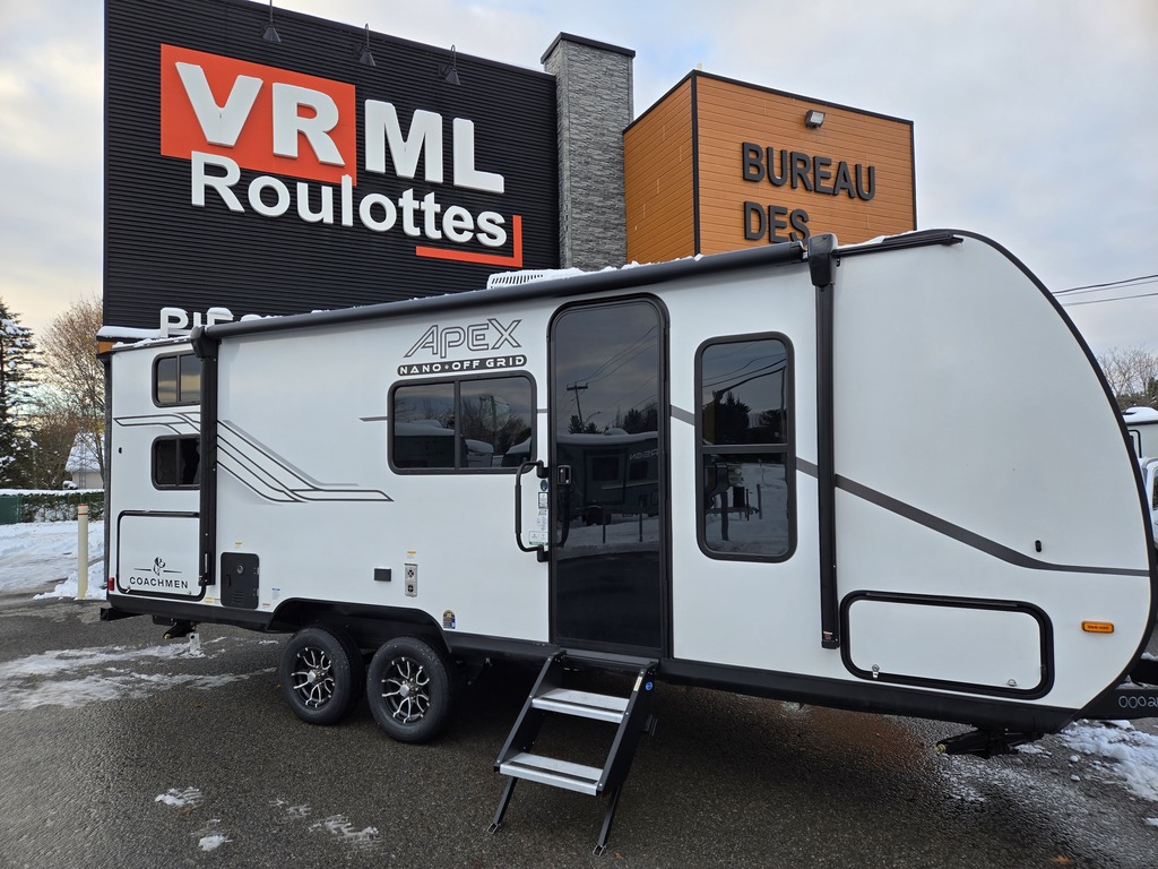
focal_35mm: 23
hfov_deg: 73.9
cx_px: 579
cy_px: 434
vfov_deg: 58.9
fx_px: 769
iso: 32
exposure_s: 1/180
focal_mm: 5.4
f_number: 1.8
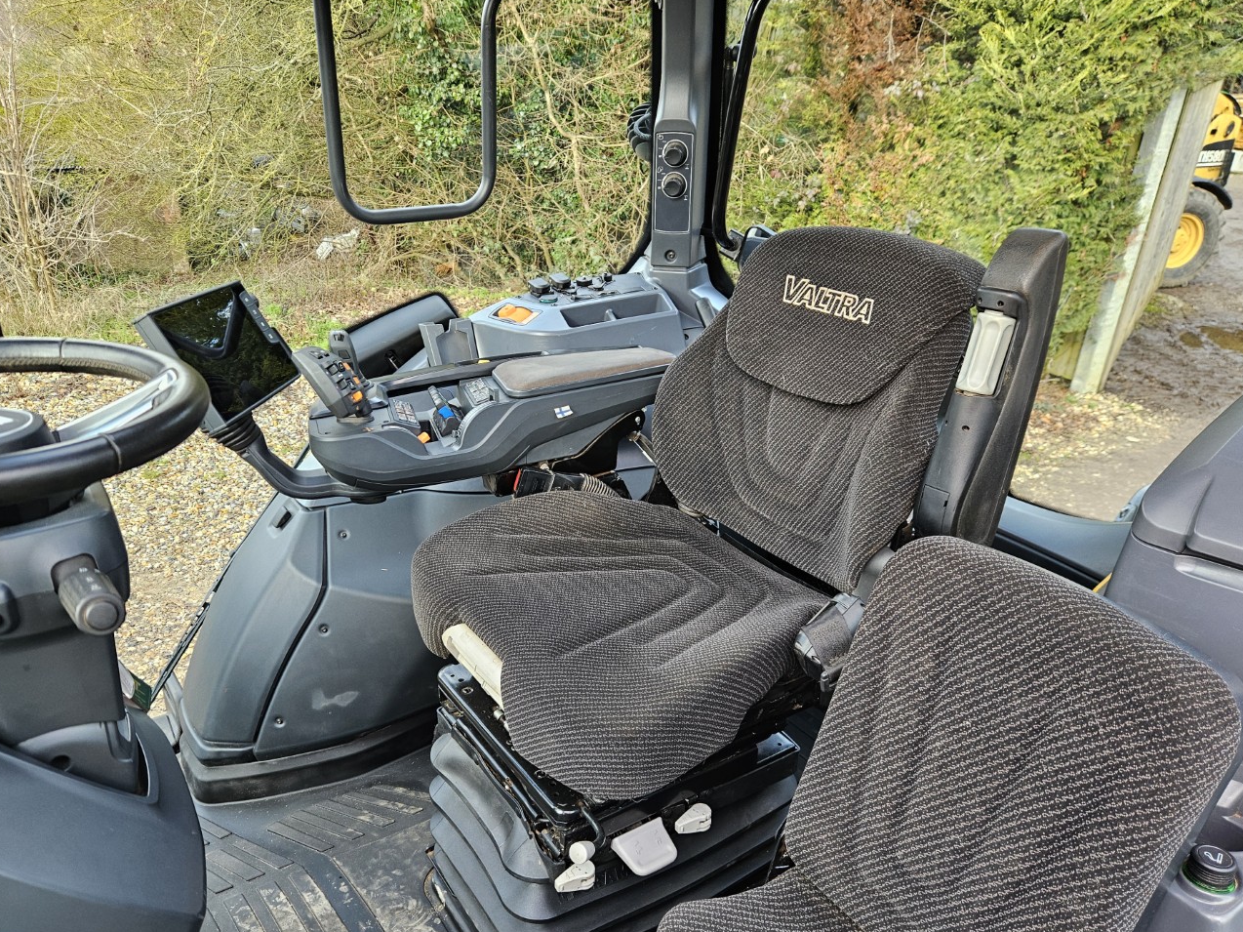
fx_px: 933
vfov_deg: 52.9
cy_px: 517
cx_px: 571
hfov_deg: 67.2
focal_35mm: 26
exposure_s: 1/180
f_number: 1.8
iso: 125
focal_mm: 5.4
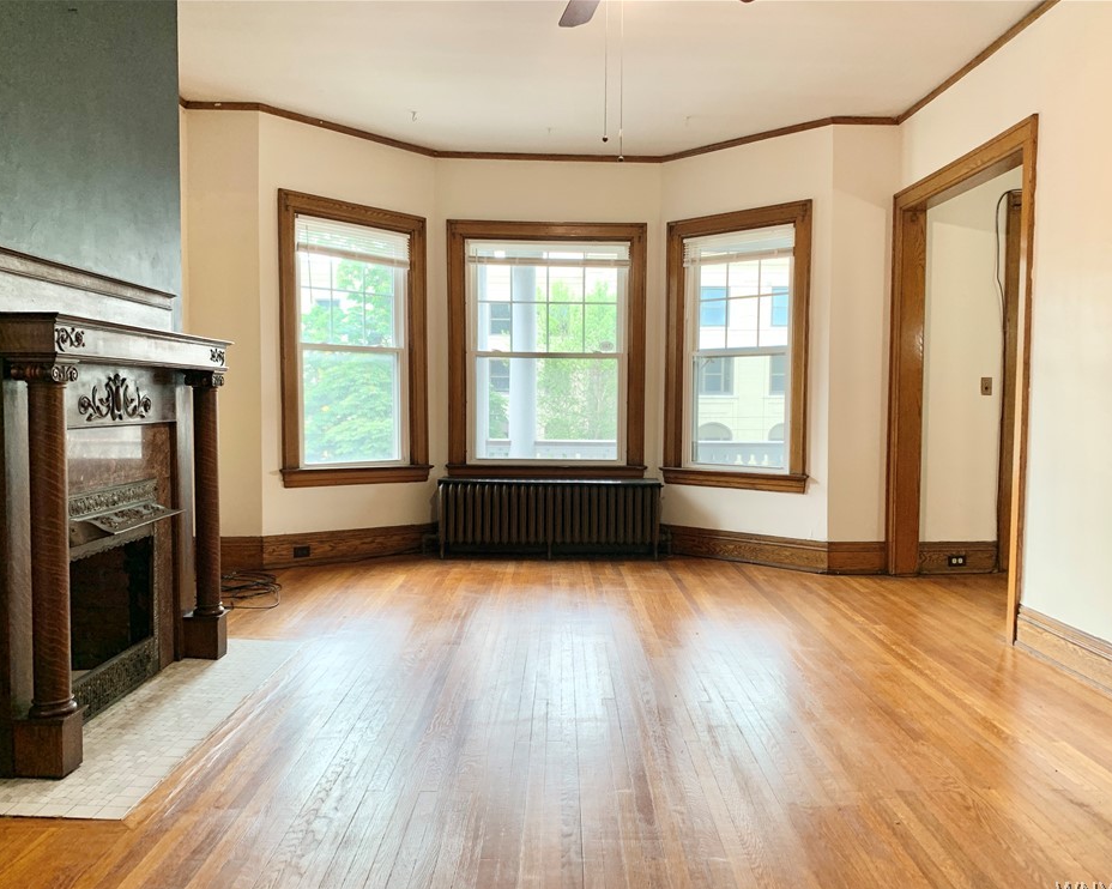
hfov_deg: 62.2
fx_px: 921
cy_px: 459
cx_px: 567
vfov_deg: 51.5
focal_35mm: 28
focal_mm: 4.25
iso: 80
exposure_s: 1/60
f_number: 1.8
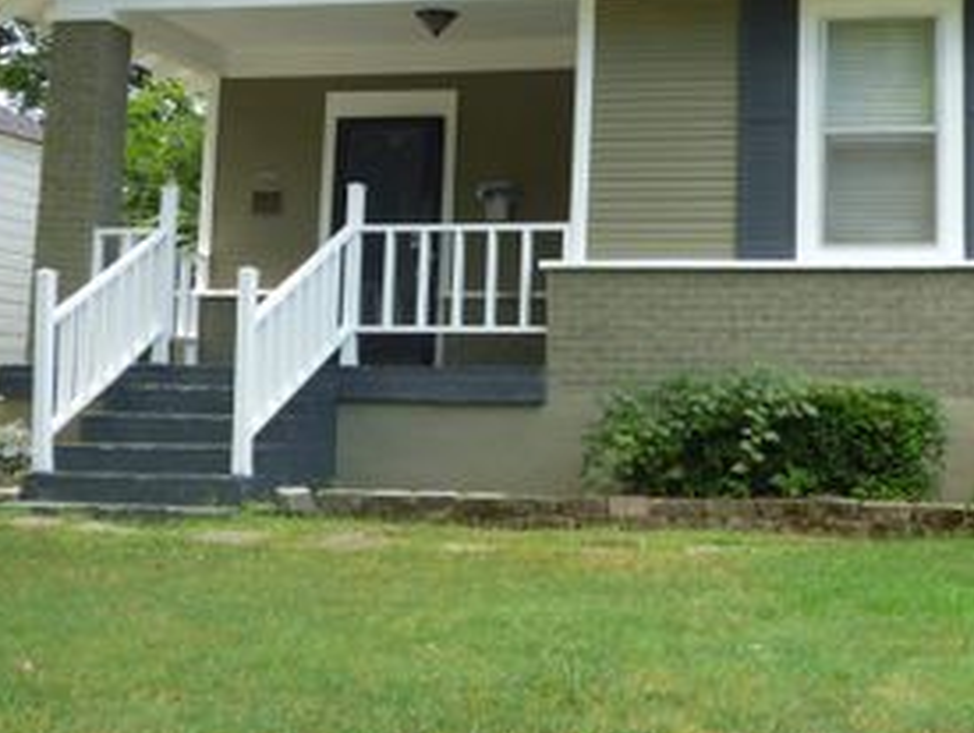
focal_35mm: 69
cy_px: 147
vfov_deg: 21.1
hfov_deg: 28.0
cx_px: 616
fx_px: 1944
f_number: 3.5
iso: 100
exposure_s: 1/125
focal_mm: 6.8
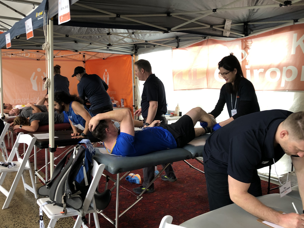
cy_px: 117
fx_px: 290
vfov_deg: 42.9
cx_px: 136
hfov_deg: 55.2
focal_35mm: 33
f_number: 1.8
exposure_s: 1/17
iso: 40
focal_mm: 3.99
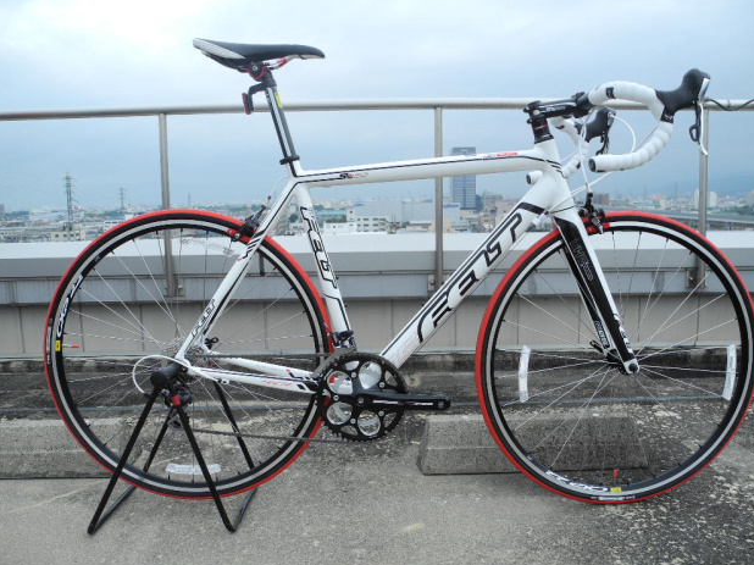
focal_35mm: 29
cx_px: 388
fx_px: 631
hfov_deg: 61.7
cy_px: 289
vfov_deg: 48.2
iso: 100
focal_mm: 6
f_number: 3.2
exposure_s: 1/838
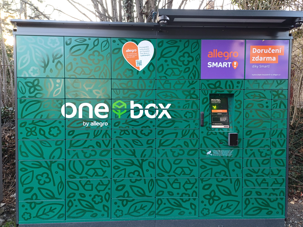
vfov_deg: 54.9
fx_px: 219
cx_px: 152
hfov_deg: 69.4
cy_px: 114
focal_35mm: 25
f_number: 1.8
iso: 50
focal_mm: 4.65
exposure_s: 1/50
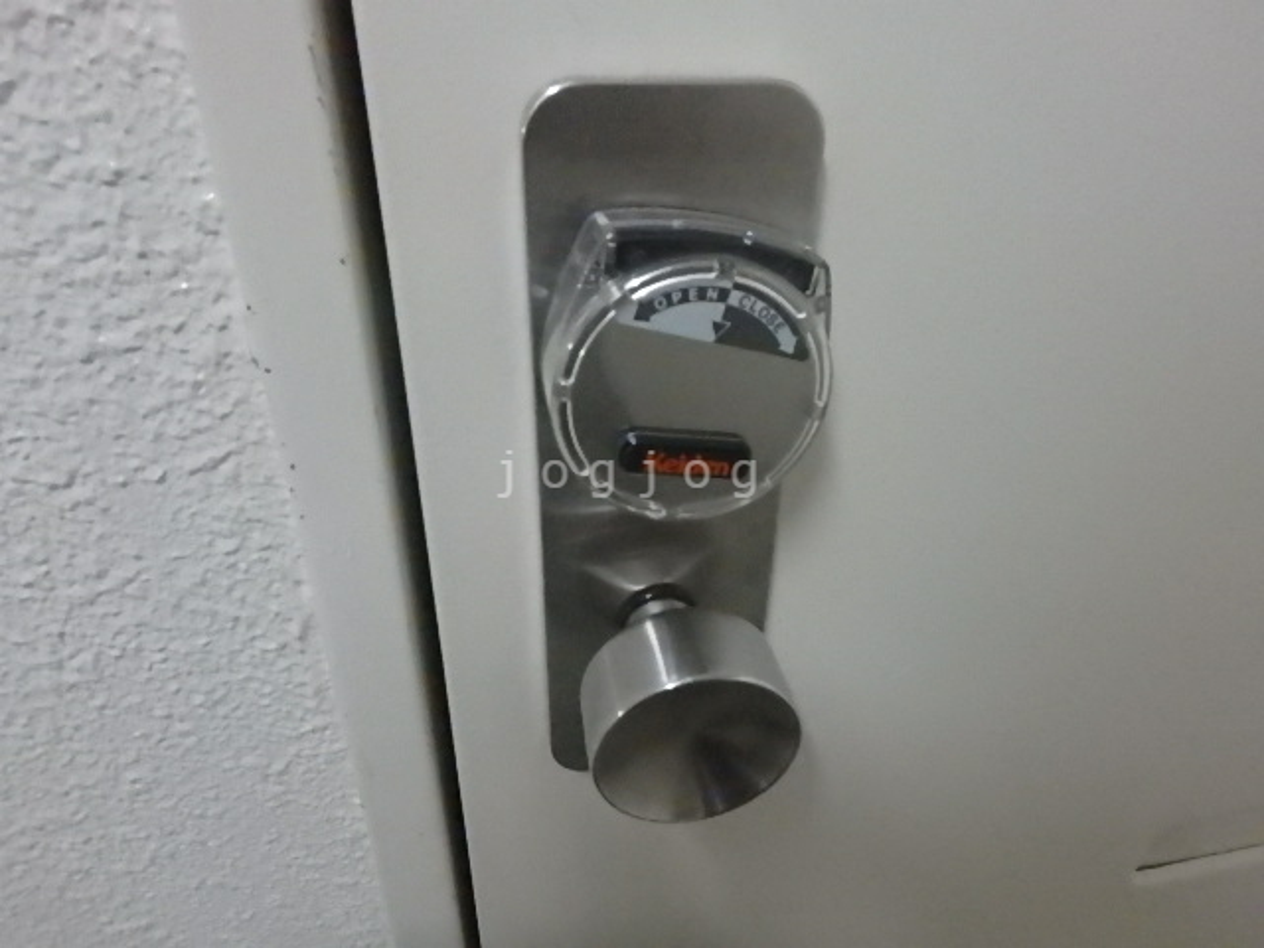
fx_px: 767
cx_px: 632
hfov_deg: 79.0
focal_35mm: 21
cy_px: 474
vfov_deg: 63.4
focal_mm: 3.7
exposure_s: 1/50
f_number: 3.5
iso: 3200
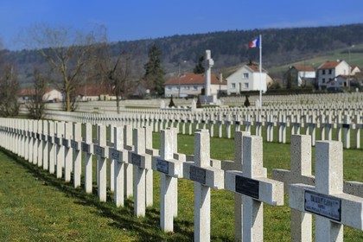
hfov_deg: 32.4
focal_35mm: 62
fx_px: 625
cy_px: 121
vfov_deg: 21.9
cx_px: 182
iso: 200
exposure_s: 1/1250
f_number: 5.6
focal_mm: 62
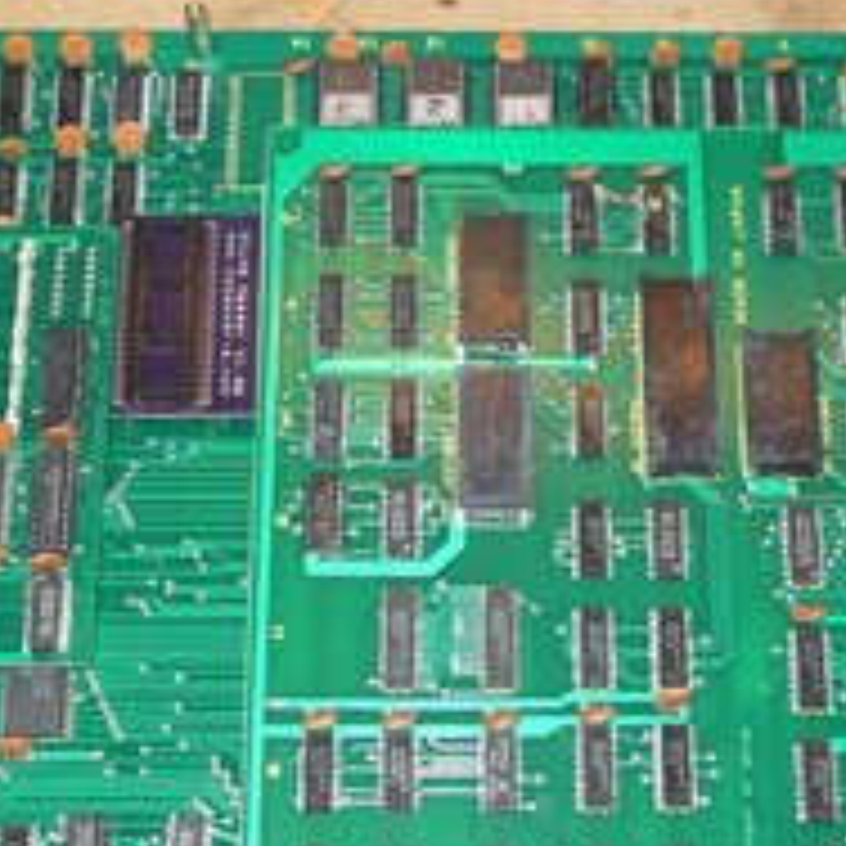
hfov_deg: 21.6
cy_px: 436
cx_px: 572
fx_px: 2212
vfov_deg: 21.7
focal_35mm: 80
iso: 200
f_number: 3.6
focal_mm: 6.8
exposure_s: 1/30
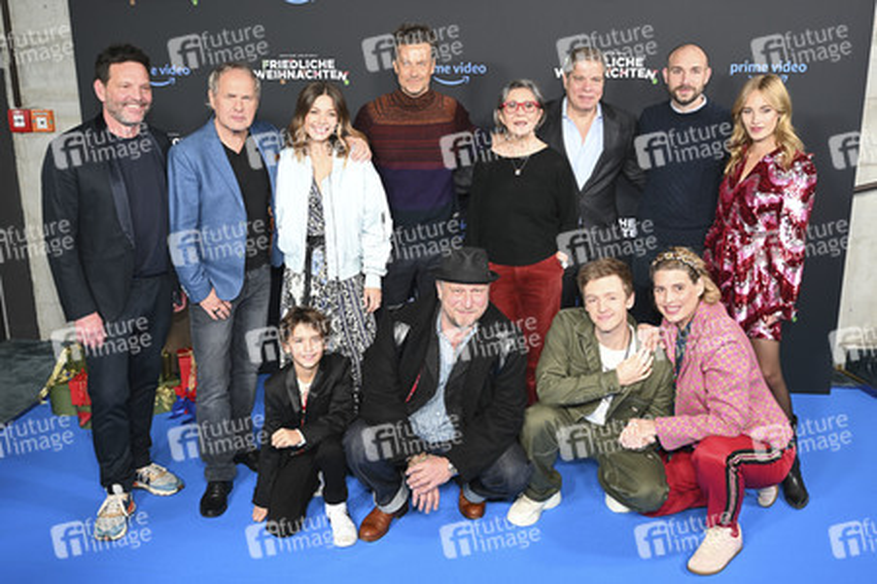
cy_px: 292
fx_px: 755
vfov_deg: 42.3
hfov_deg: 60.3
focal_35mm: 31
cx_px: 438
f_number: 2.8
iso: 500
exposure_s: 1/125
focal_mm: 31
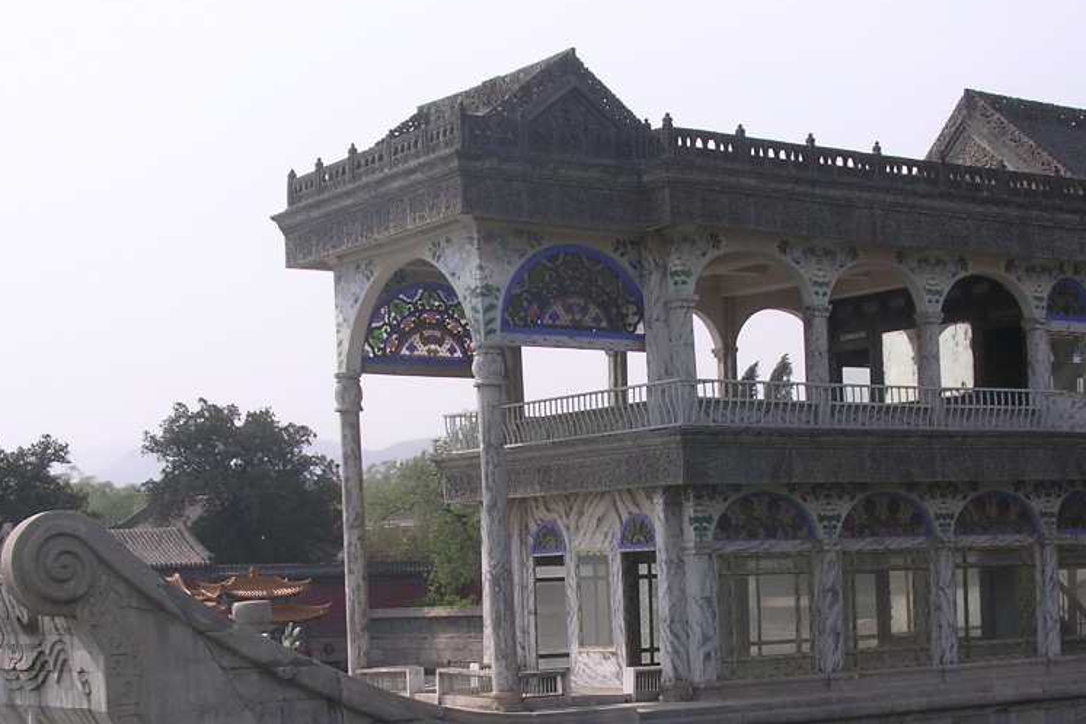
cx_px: 646
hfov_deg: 28.8
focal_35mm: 70
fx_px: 2111
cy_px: 539
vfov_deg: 19.3
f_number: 6.2
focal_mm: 7.5
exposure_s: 1/204
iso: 100
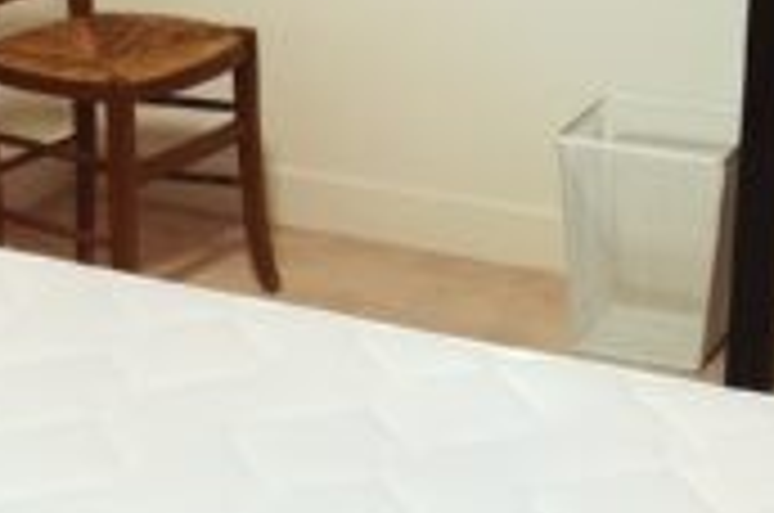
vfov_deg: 12.6
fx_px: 2296
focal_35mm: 107
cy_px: 45
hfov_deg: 19.0
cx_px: 184
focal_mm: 6.71
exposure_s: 1/60
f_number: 1.9
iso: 125
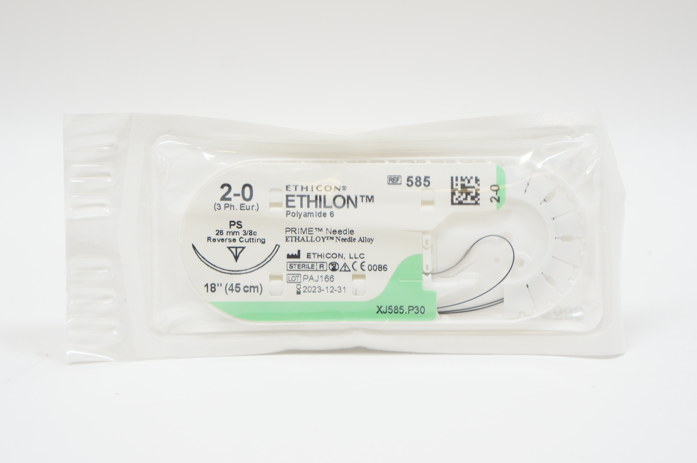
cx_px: 348
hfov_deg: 33.4
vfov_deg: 22.6
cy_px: 232
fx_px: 1160
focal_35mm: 60
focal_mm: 40
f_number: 7.1
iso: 400
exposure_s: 1/40
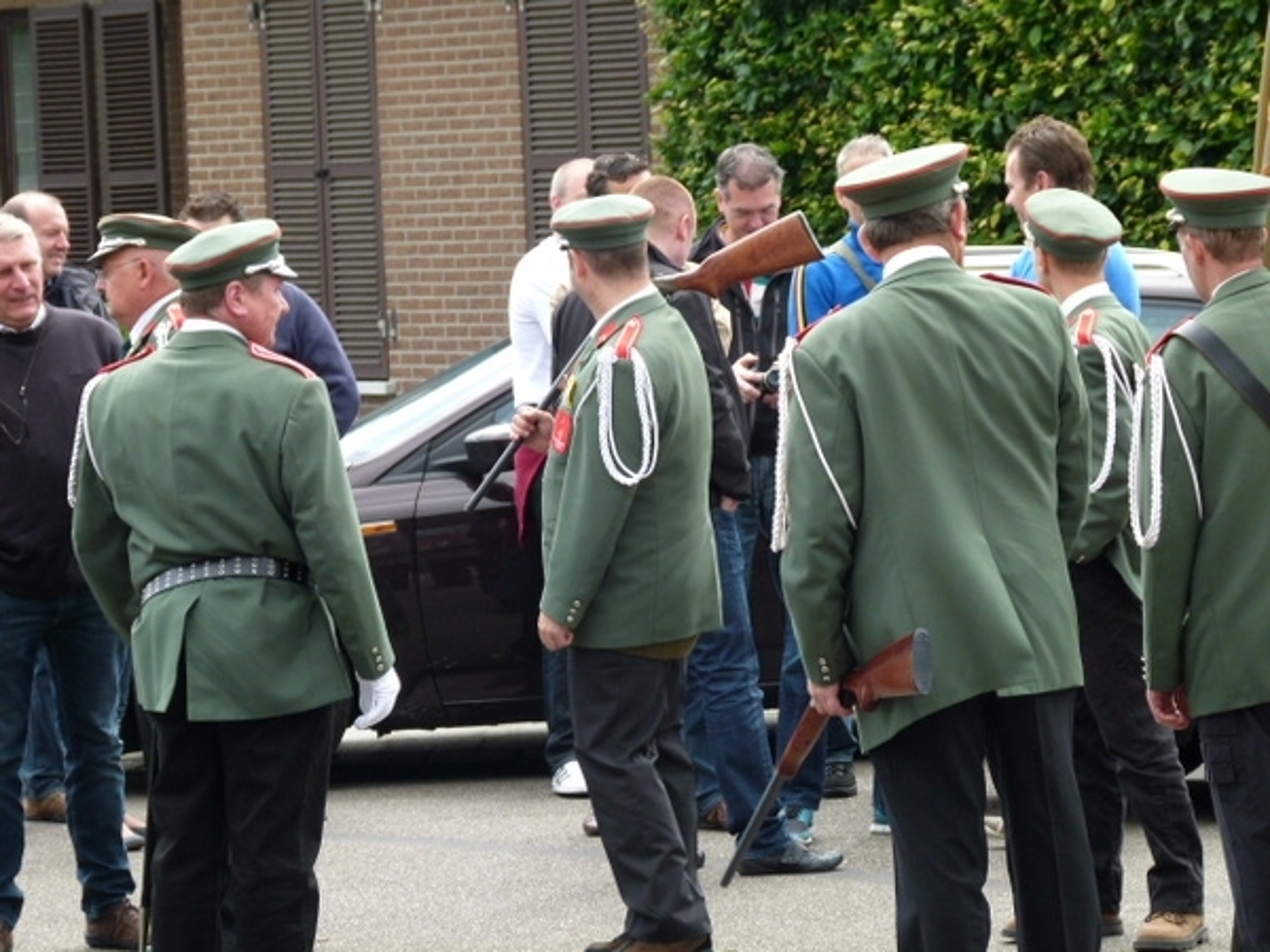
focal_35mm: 180
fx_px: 6604
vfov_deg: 8.2
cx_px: 635
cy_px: 476
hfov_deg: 11.0
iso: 100
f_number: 4
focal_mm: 32.4
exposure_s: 1/160
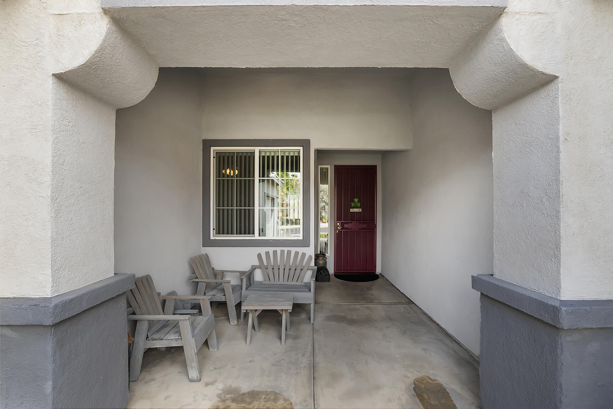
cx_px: 306
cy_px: 204
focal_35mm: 15
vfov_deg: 77.3
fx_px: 255
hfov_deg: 100.4
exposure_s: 1/25
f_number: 8
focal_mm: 10
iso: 100
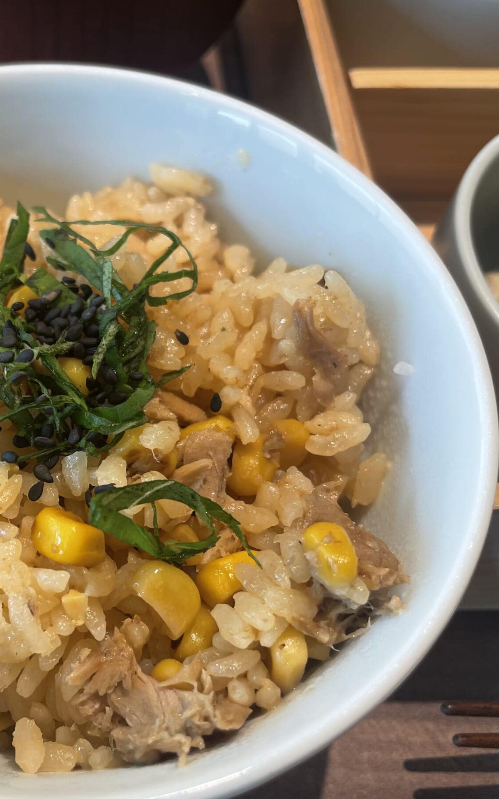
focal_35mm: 39
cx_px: 37
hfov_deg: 31.1
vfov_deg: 50.4
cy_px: 405
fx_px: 848
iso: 50
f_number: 1.6
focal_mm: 4.2
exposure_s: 1/100
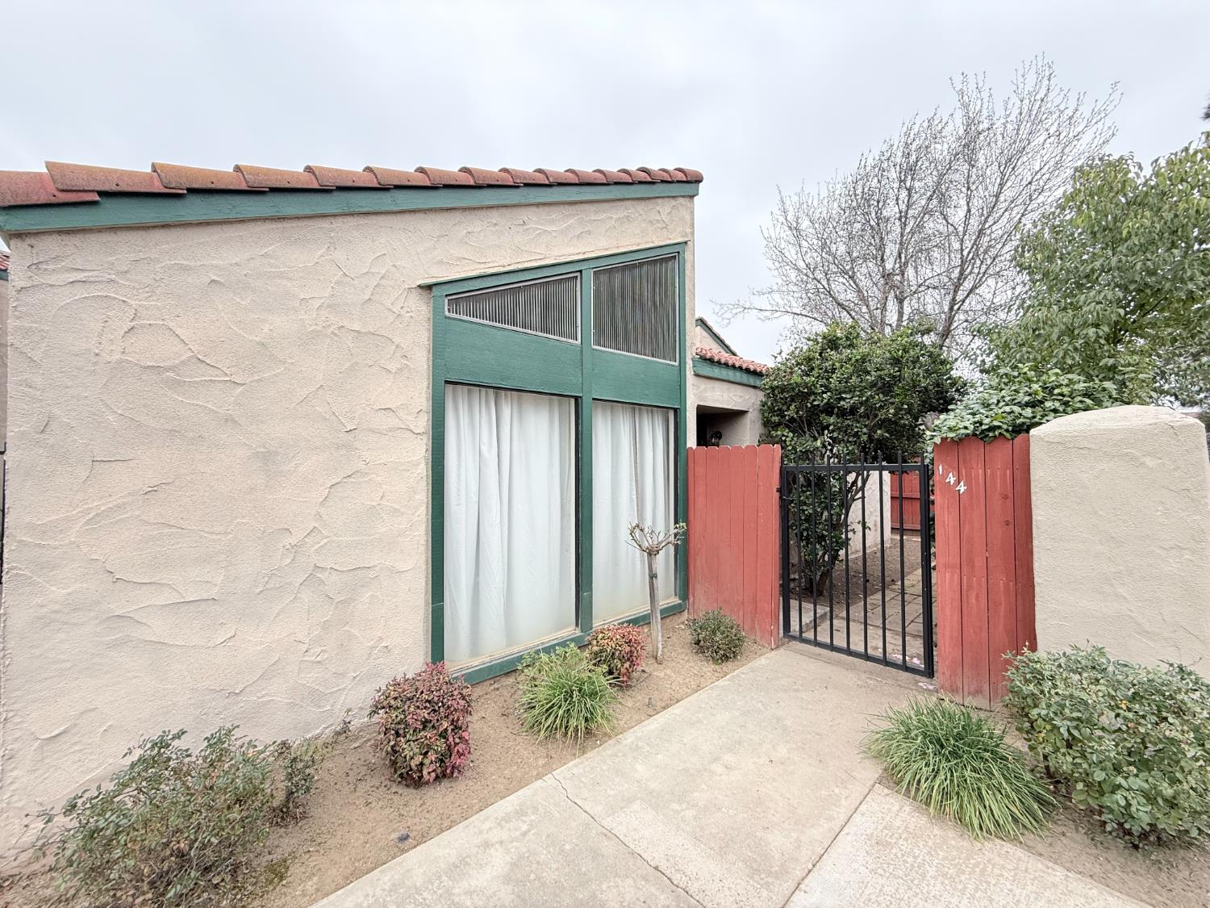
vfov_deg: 85.7
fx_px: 489
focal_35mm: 14
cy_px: 454
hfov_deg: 102.1
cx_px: 605
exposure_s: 1/99
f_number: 2.2
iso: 100
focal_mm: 2.22
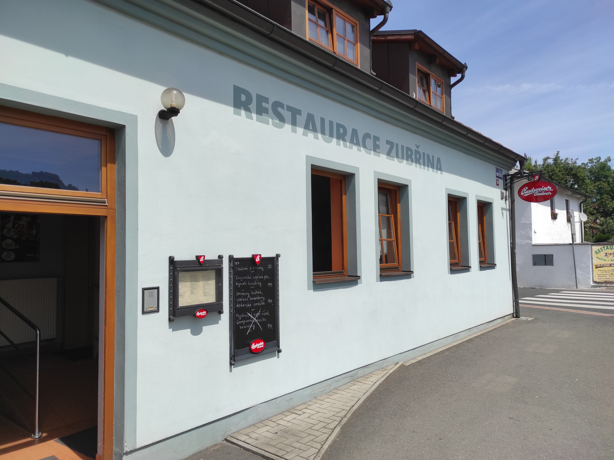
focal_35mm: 25
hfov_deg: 69.4
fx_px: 443
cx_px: 307
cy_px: 230
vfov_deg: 54.9
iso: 100
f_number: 1.89
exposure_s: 1/2006
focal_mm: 5.43
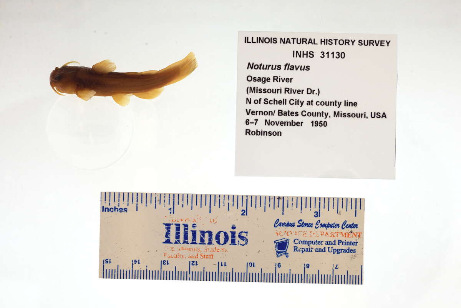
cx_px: 230
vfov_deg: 22.6
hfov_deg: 33.4
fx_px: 769
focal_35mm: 60
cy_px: 154
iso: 100
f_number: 10
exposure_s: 1/200
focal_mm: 60
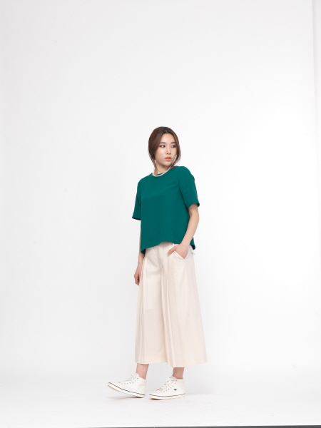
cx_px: 160
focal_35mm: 62
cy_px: 214
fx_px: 767
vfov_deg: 31.2
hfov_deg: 23.7
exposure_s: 1/250
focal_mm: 80
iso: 100
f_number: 9
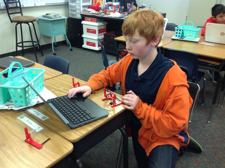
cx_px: 112
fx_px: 227
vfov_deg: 40.6
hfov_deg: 52.7
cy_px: 84
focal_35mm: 35
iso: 64
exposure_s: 1/15
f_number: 2.4
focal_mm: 4.28
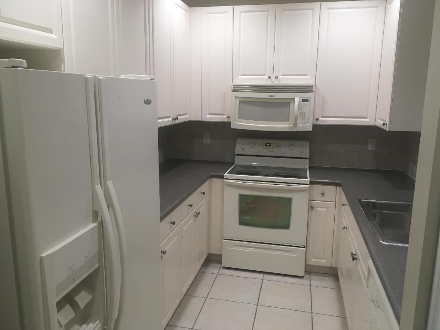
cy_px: 165
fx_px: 369
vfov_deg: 48.2
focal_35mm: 29
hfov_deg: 61.7
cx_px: 220
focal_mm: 4.15
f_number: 2.2
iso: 80
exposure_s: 1/30
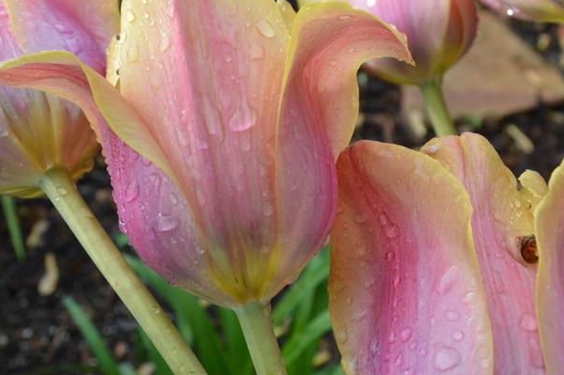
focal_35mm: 45
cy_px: 172
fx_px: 704
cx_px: 243
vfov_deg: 29.8
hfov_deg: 43.5
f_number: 8
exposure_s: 1/125
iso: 220
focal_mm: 18
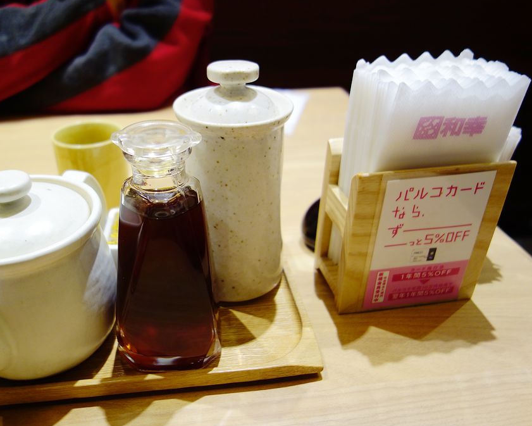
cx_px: 218
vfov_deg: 45.8
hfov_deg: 55.3
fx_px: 504
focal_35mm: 32
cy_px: 214
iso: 125
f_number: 2
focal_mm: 10.4
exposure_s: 1/40
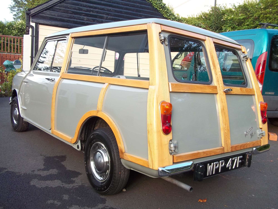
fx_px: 257
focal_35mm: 32
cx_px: 139
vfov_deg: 44.2
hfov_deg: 56.8
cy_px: 104
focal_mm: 5.7
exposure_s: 1/125
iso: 80
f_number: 2.9
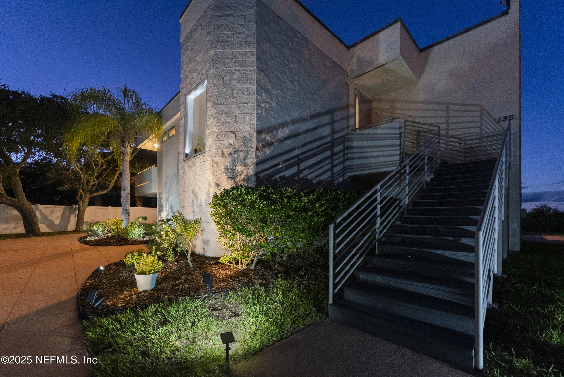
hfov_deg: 104.2
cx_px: 282
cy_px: 188
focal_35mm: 14
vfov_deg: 81.3
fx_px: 219
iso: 12800
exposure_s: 1/8
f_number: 5.6
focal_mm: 14
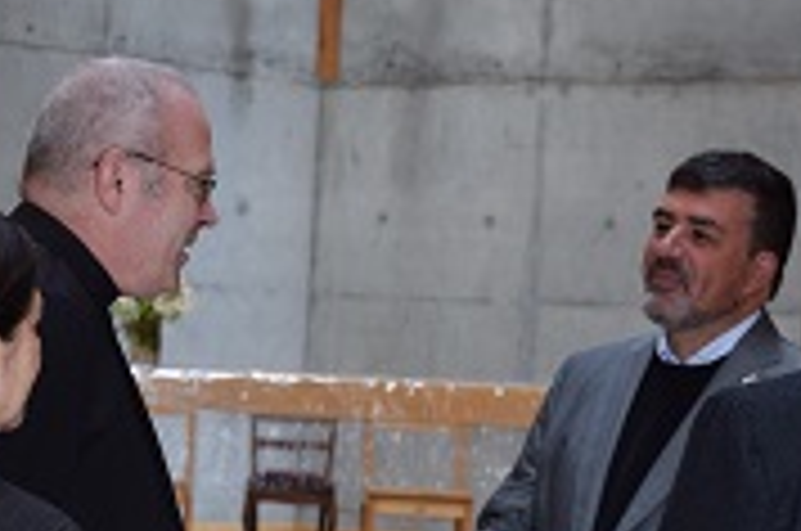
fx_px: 3665
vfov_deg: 8.3
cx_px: 457
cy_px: 205
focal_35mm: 165
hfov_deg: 12.5
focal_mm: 46
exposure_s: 1/80
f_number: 5
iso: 400
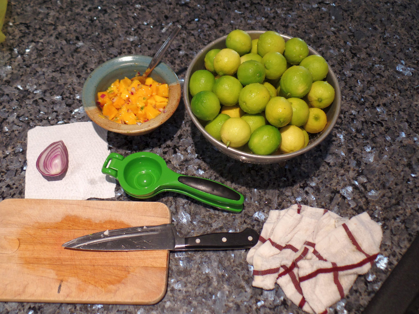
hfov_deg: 52.6
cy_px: 157
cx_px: 210
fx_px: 424
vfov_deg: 40.7
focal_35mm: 35
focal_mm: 6.2
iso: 100
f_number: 3
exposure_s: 1/30
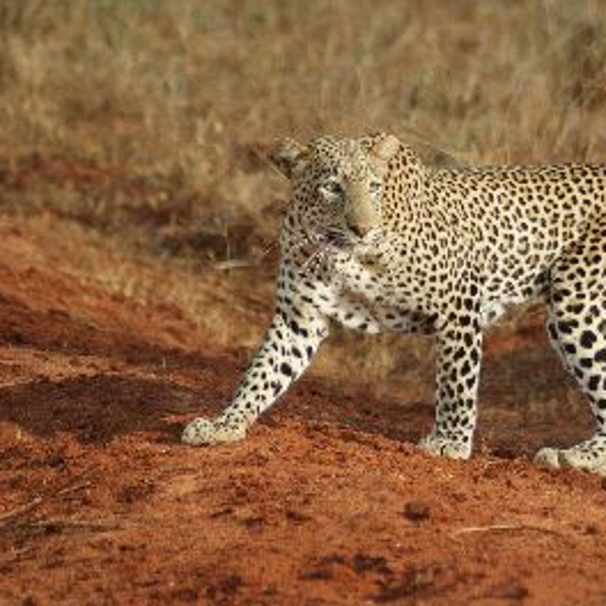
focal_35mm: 579
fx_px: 11468
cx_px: 436
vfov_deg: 3.0
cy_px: 303
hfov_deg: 3.0
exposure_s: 1/500
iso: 250
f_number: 5.6
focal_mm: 300
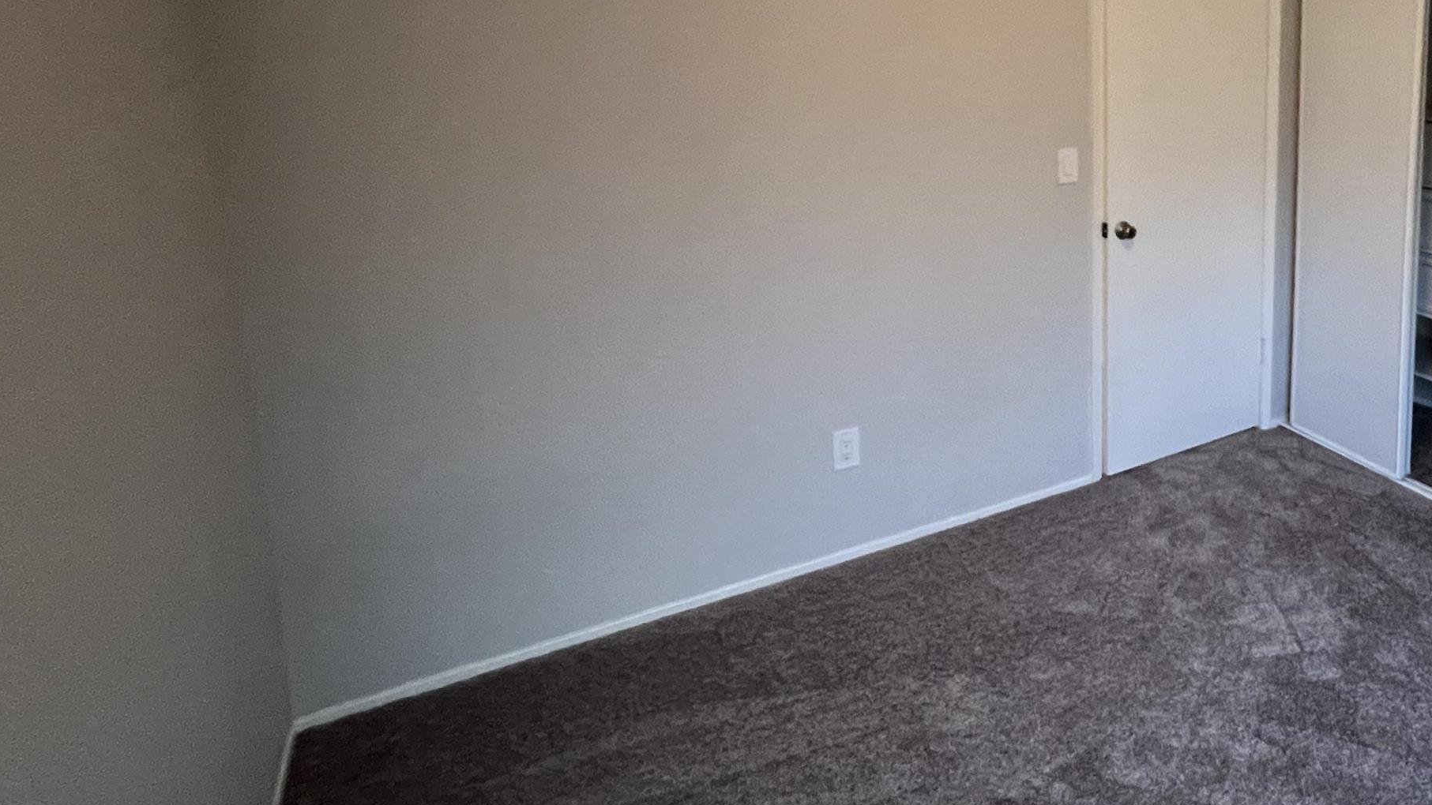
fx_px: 911
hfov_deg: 67.1
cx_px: 1198
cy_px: 170
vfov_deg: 45.5
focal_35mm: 24
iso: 400
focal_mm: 1.57
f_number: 1.8
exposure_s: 1/60
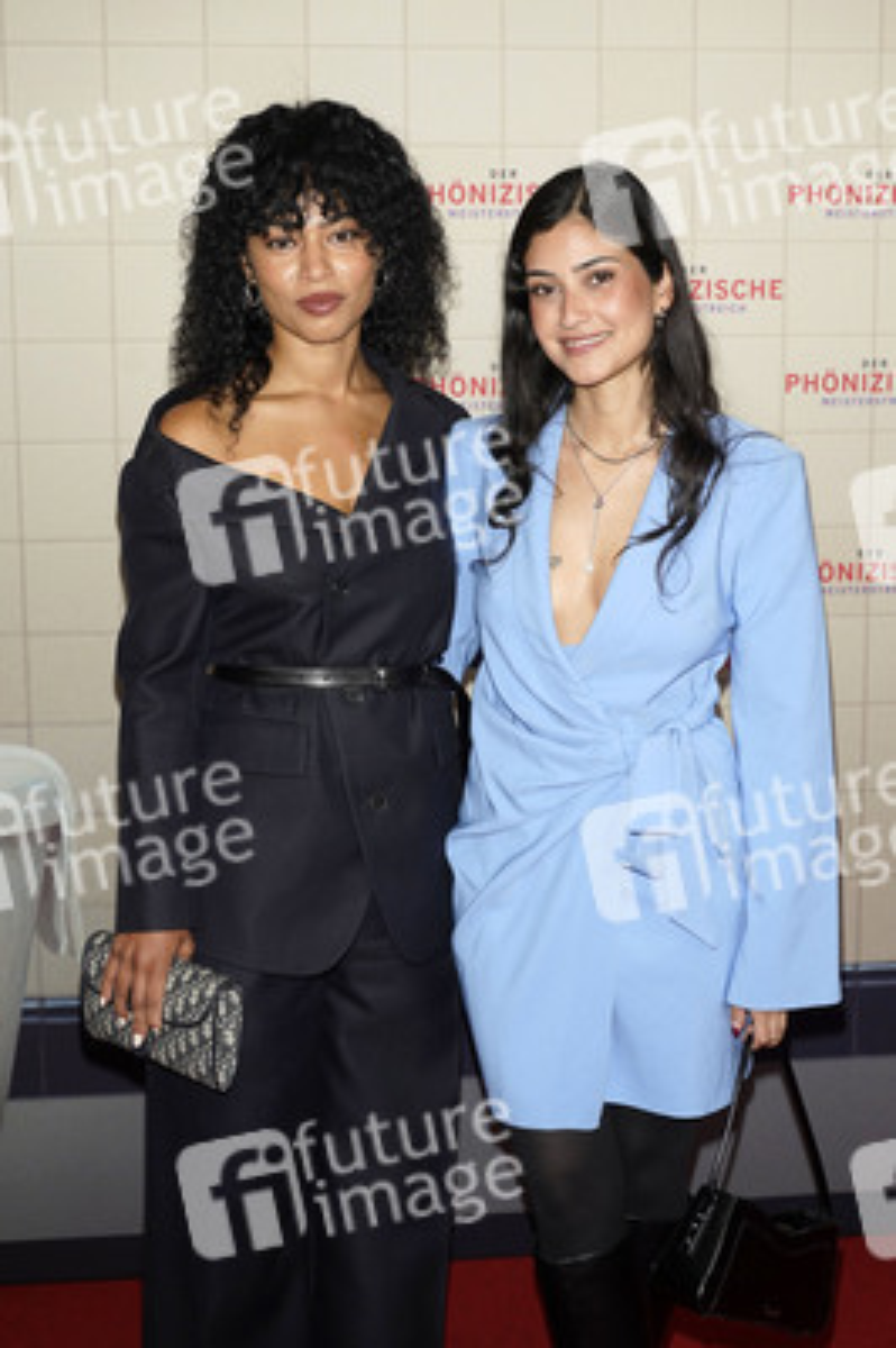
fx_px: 1870
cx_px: 448
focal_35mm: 50
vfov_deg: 39.6
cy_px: 674
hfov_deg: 26.9
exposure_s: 1/160
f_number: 5.6
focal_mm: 50
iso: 320
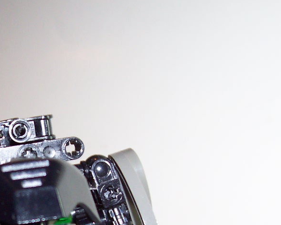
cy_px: 207
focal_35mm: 74
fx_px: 616
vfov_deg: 20.3
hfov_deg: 24.9
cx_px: 26
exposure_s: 1/60
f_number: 2.8
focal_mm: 5.6
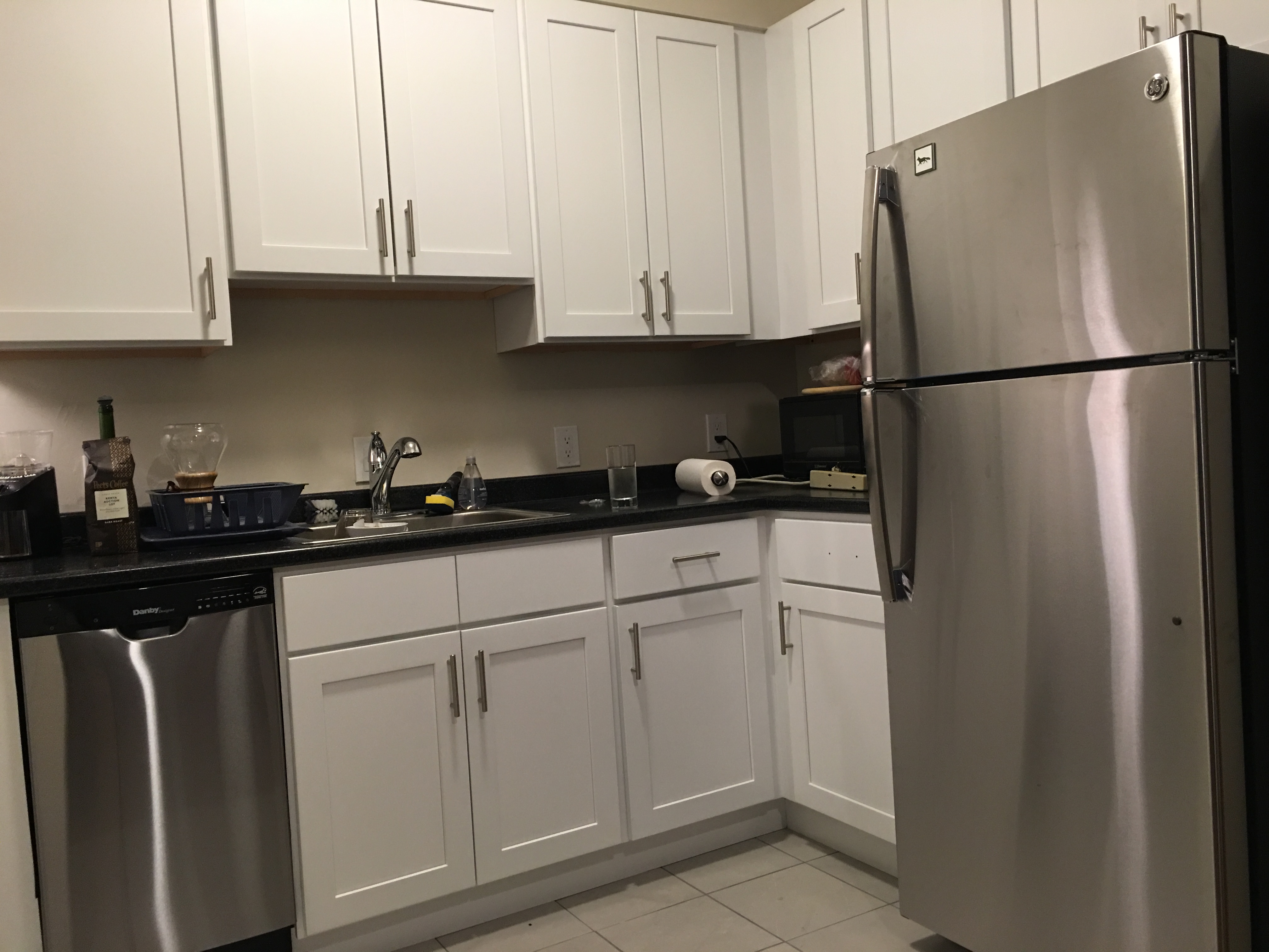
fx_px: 1063
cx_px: 634
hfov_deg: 61.7
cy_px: 476
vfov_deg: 48.2
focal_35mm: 29
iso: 64
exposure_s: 1/15
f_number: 2.2
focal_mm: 4.15
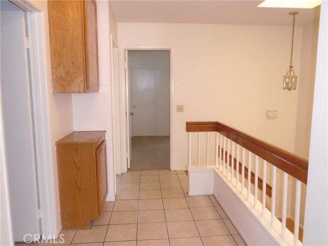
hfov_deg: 67.3
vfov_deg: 53.1
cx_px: 164
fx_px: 246
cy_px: 123
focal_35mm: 26
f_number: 3.2
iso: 400
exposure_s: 1/30
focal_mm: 4.6
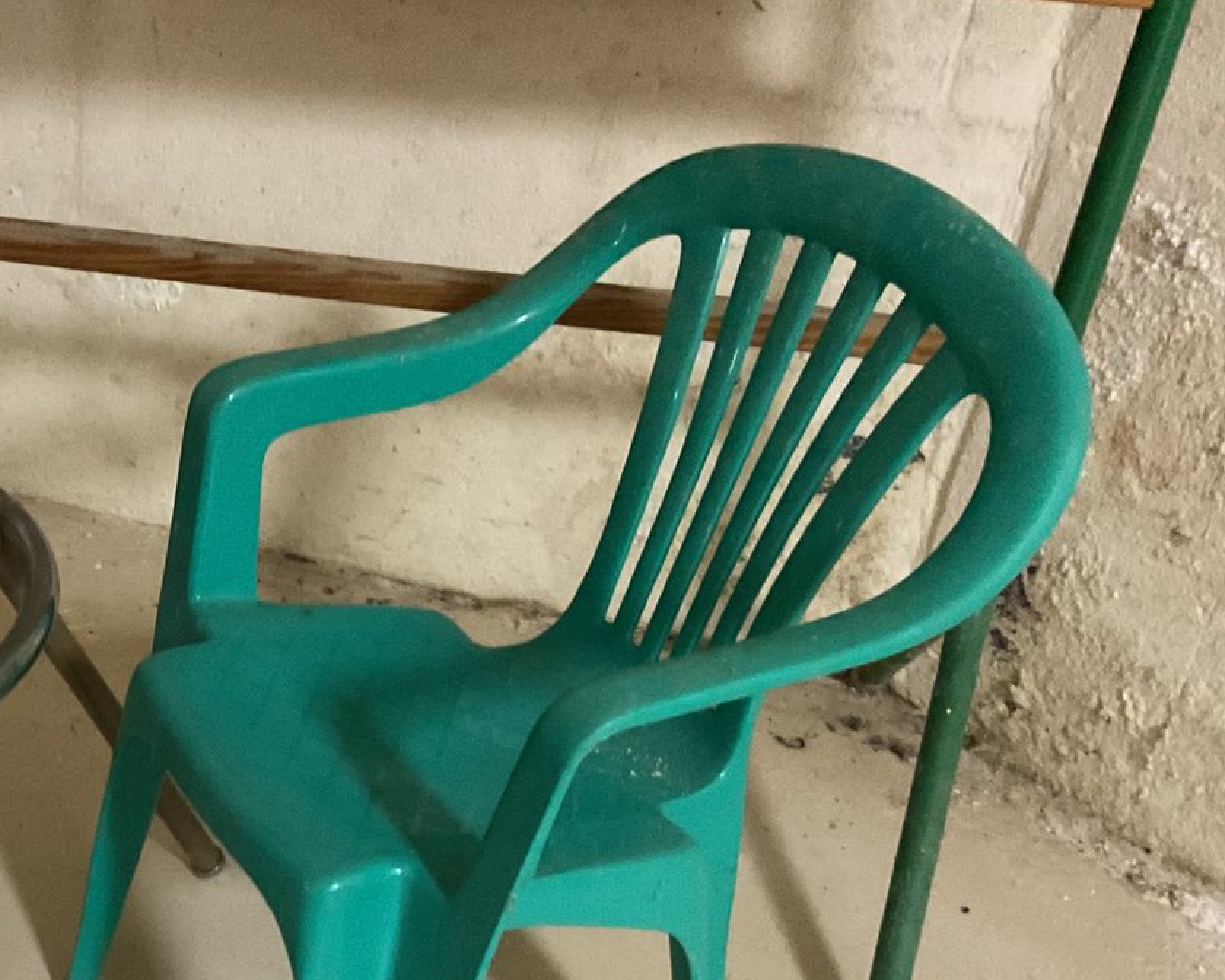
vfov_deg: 29.0
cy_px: 791
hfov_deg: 35.1
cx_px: 183
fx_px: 1849
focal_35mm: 51
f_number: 1.8
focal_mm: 3
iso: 500
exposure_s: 1/24
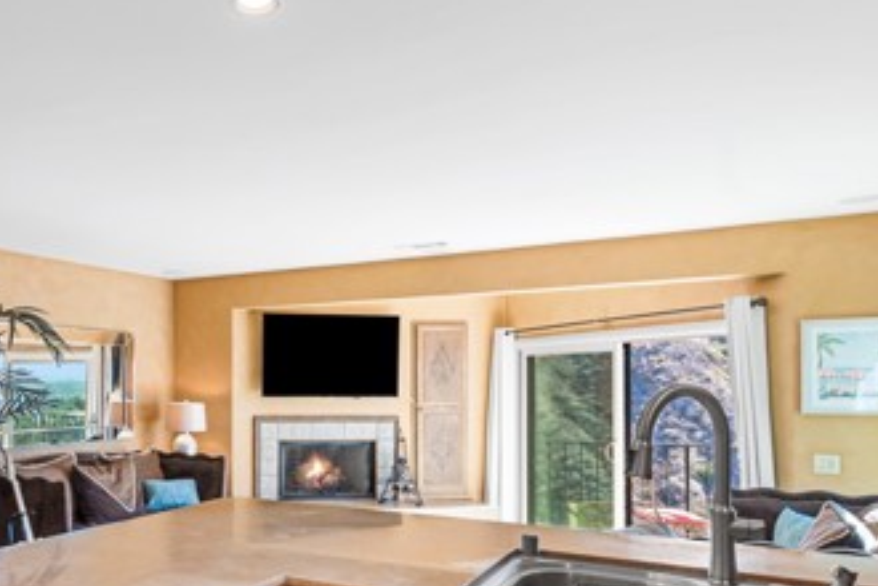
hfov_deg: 55.5
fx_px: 756
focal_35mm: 31
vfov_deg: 41.9
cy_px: 382
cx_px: 160
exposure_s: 1/1.67
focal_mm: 16
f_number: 8
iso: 100
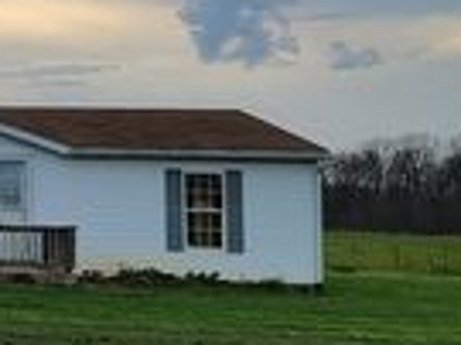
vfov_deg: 16.6
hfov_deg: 17.8
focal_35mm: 89
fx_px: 1184
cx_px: -359
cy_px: 132
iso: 16
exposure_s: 1/295
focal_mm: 6.7
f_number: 1.8
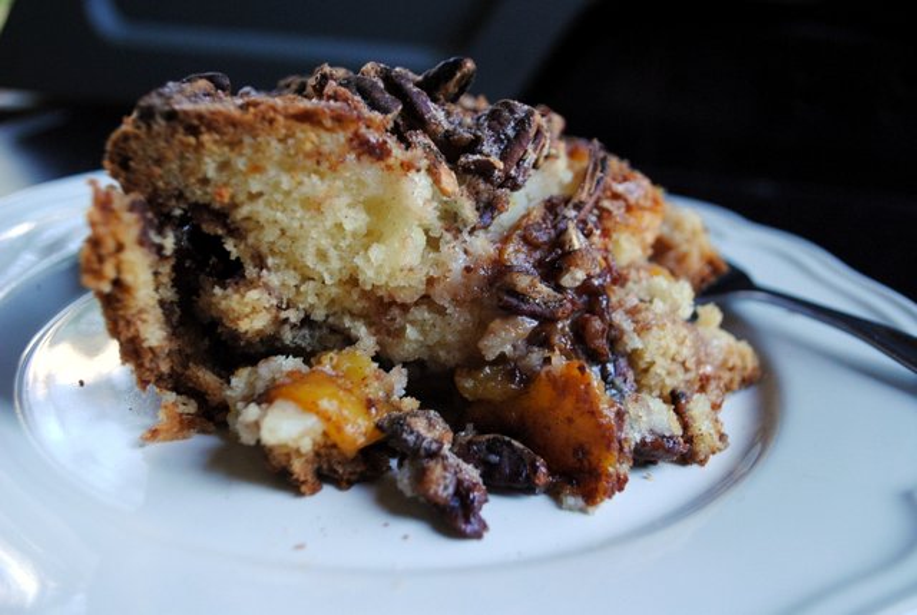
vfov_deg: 37.0
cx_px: 458
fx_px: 918
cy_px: 308
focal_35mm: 36
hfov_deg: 53.1
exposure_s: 1/30
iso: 560
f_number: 4
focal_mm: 24
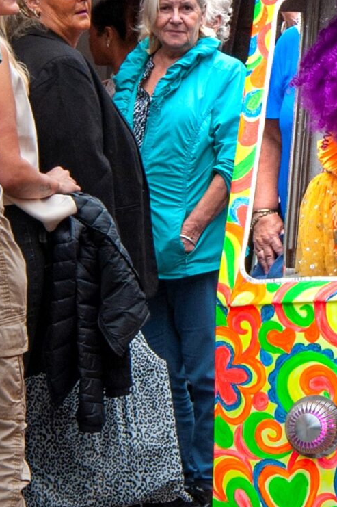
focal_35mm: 159
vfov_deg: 12.9
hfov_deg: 8.6
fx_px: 2236
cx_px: 355
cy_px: 96
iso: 320
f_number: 9
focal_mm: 46
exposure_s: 1/320
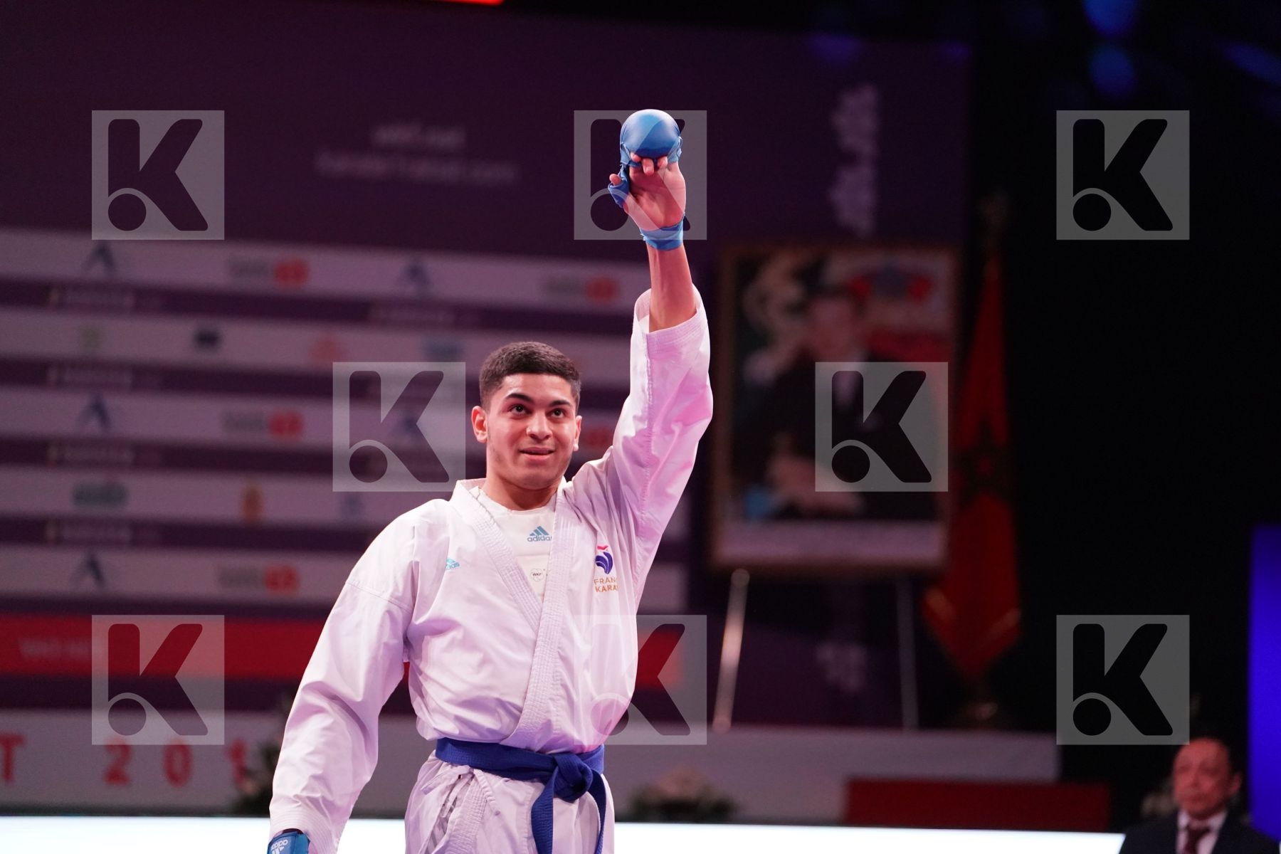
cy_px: 427
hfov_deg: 13.6
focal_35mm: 151
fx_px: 5373
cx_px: 640
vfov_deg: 9.1
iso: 6400
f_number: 2.8
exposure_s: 1/1000
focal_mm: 151
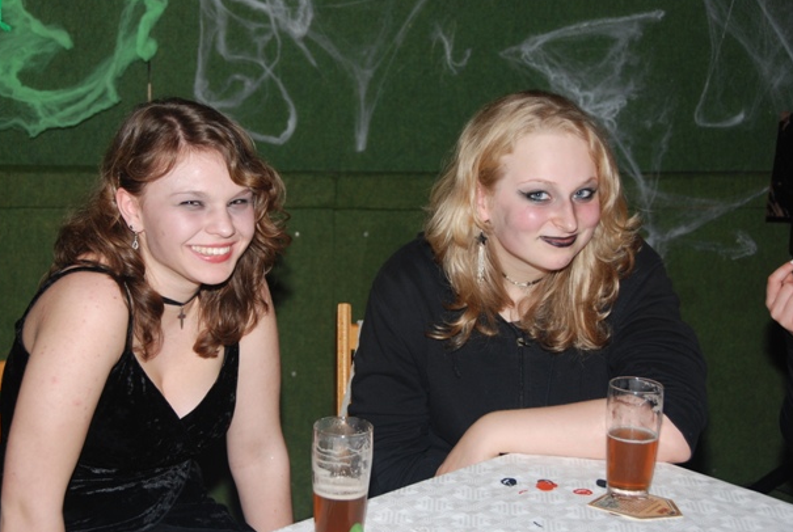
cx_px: 379
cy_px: 267
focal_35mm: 73
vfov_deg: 18.8
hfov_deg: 27.6
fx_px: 1611
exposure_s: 1/60
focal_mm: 46
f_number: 4.8
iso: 200
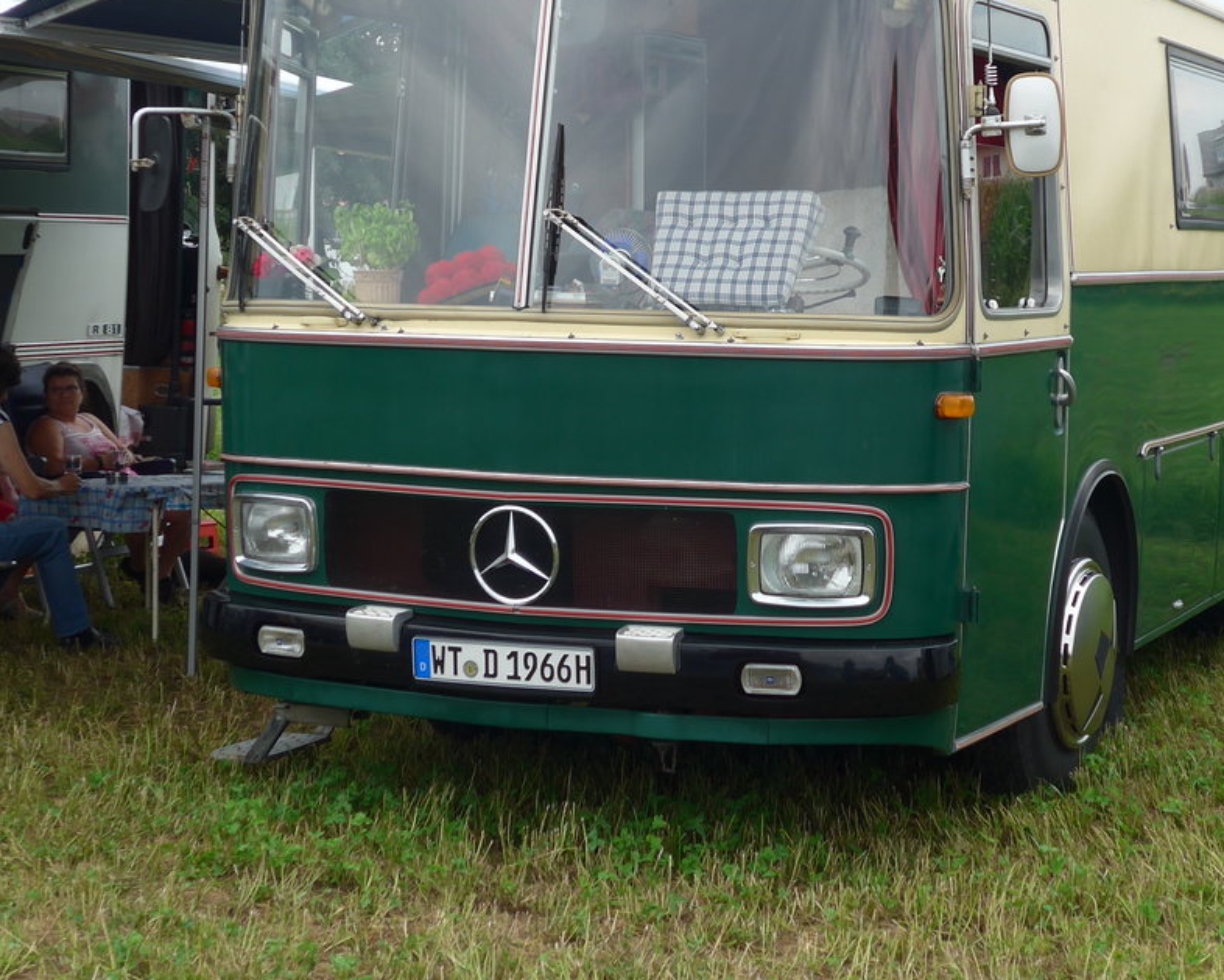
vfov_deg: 20.9
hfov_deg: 26.0
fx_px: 2645
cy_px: 305
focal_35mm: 73
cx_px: 709
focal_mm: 10.1
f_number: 3.2
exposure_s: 1/250
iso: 80
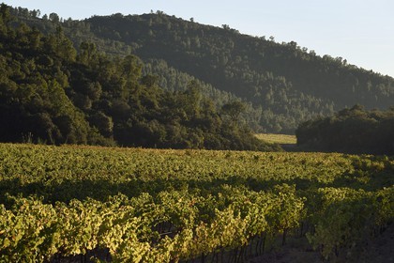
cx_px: 197
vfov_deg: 9.8
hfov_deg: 14.7
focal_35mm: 140
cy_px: 132
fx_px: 1532
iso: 200
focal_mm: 140
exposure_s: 1/200
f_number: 10
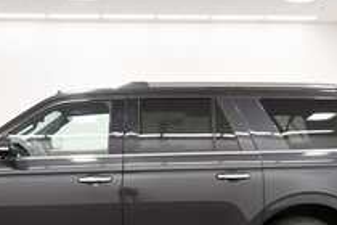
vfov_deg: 30.7
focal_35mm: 42
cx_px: 135
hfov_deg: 46.1
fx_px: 393
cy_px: 195
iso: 1100
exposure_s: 1/125
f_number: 5.3
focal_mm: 15
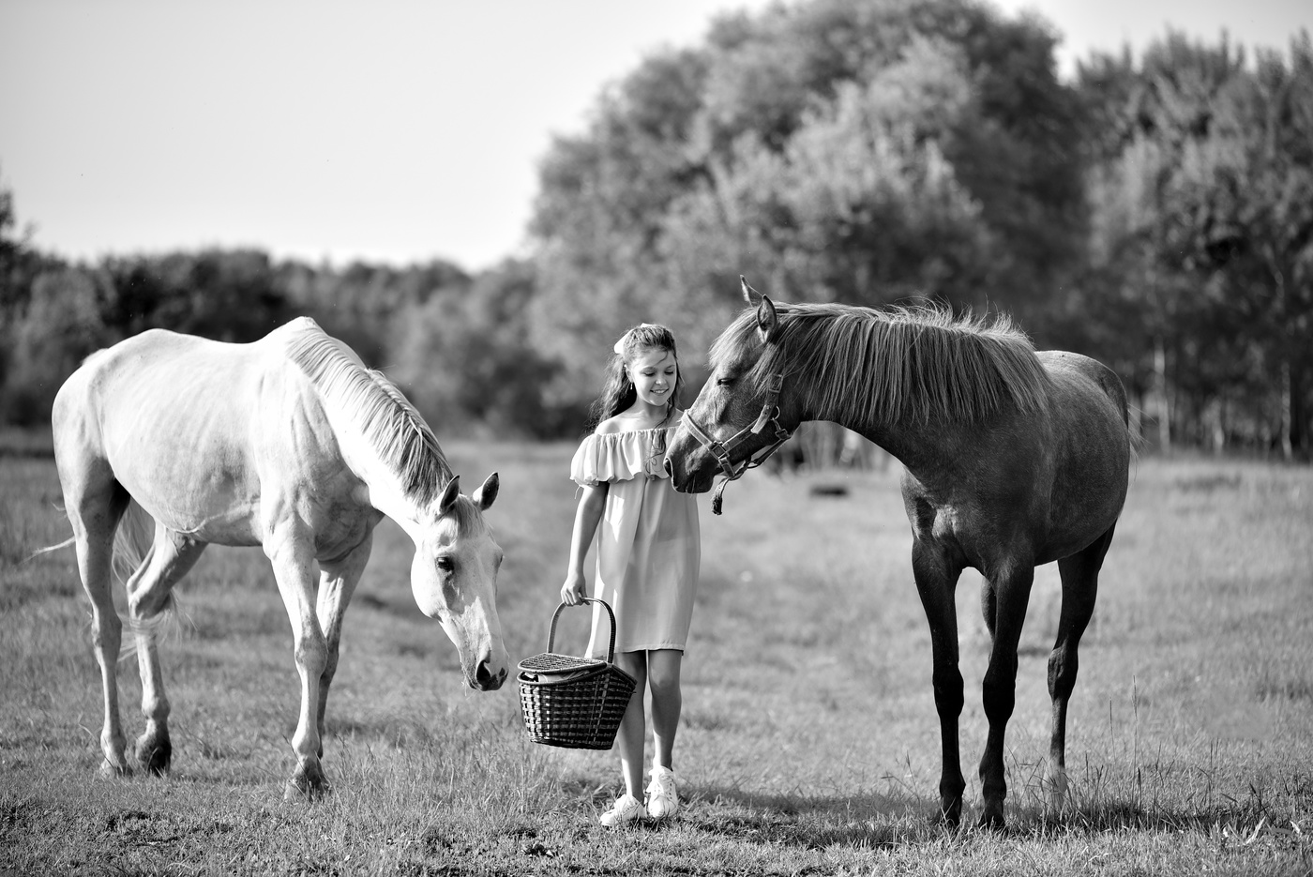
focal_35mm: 145
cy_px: 438
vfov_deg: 9.5
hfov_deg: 14.1
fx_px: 5291
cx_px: 656
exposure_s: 1/1250
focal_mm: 145
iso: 200
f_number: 2.8
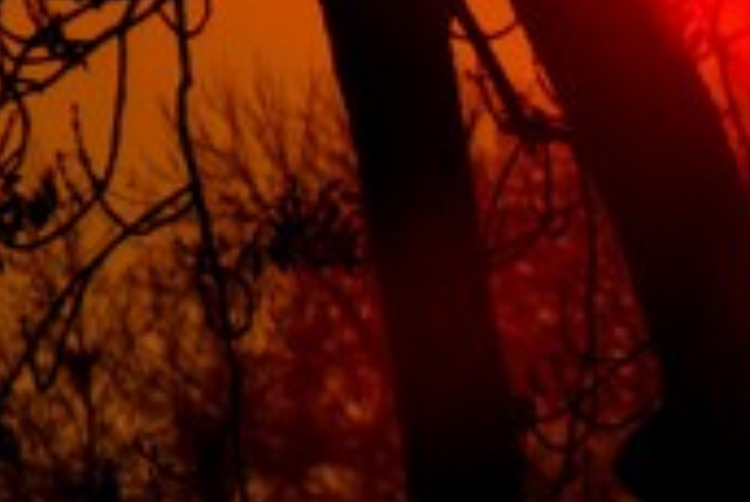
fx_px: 39407
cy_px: -81
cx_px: 885
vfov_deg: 0.7
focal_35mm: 1890
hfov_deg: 1.1
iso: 80
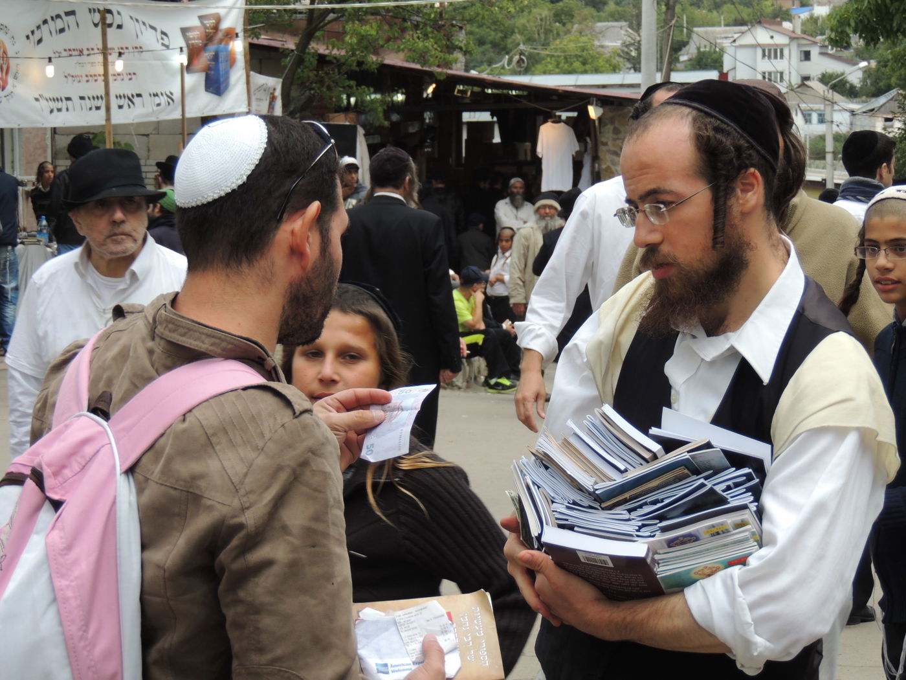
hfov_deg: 16.4
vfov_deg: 12.3
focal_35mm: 120
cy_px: 340
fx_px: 3141
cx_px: 453
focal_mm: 21.4
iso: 100
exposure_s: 1/100
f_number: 4.2
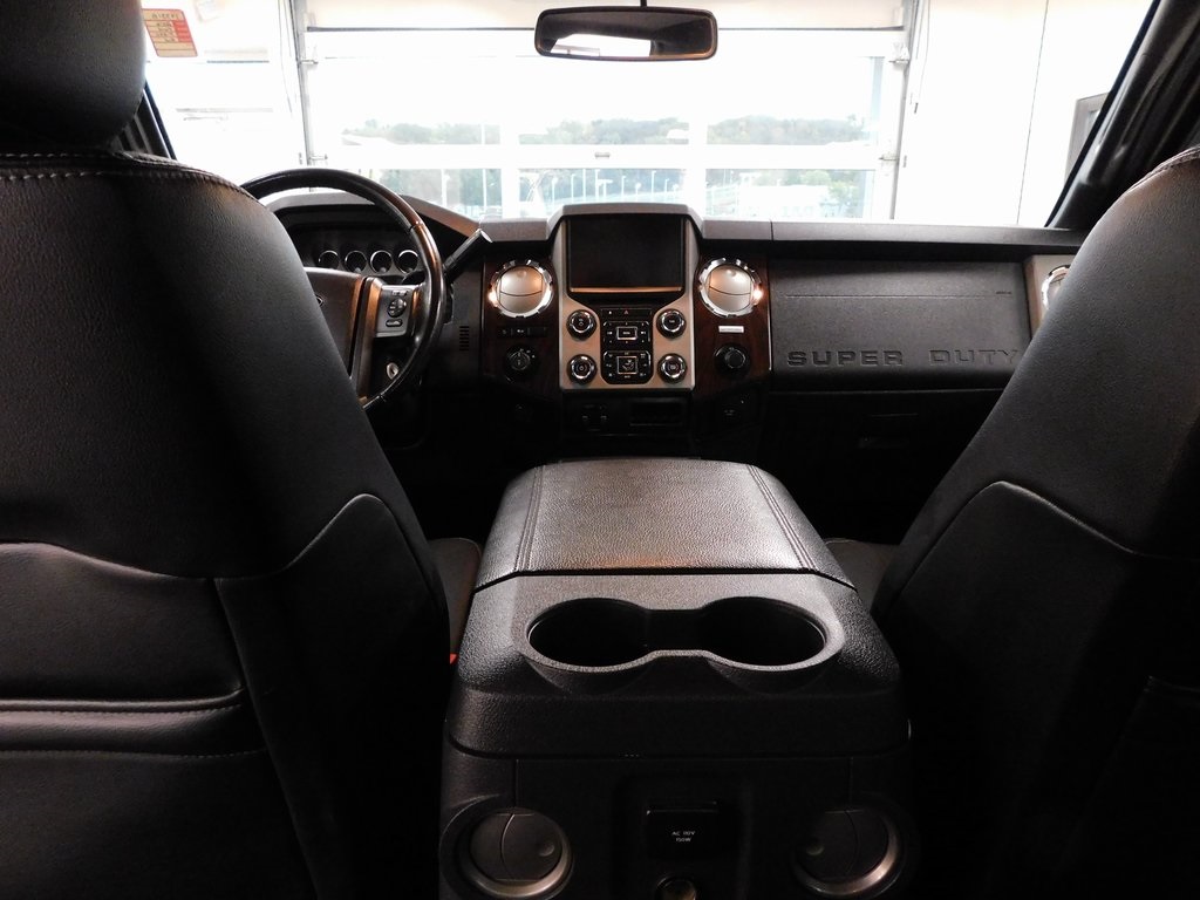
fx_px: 797
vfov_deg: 58.9
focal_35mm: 23
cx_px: 600
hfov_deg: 73.9
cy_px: 450
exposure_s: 1/8
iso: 800
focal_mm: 4
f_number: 3
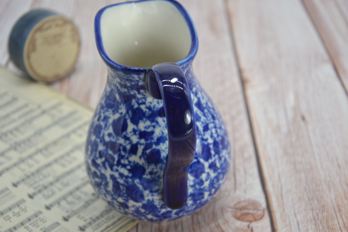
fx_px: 696
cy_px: 116
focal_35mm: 72
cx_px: 174
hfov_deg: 28.1
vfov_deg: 18.9
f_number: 5.6
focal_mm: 48
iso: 180
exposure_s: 1/125
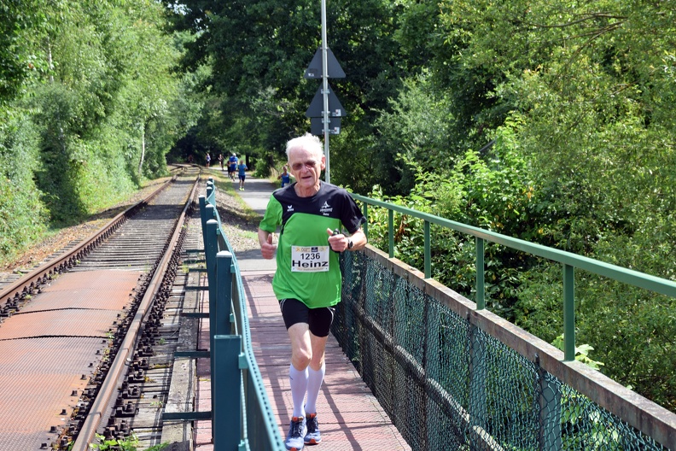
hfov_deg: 27.0
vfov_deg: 18.2
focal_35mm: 75
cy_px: 226
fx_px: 1408
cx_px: 338
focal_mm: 50
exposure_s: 1/250
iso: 400
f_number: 8
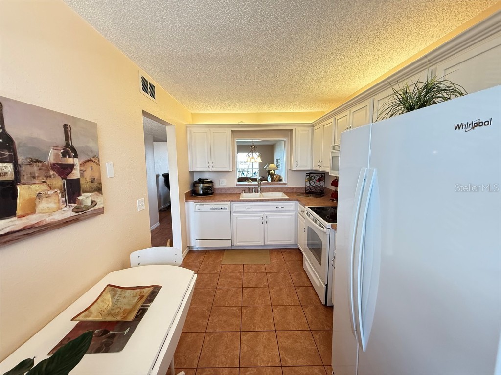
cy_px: 188
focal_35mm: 14
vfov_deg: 85.7
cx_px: 250
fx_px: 203
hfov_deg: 102.1
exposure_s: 1/120
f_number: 2.2
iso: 400
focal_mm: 2.22
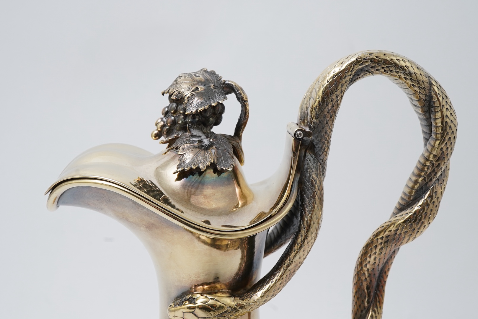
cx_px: 219
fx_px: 664
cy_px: 171
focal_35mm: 50
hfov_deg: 39.6
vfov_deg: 27.0
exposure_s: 1/125
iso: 500
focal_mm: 30
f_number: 22
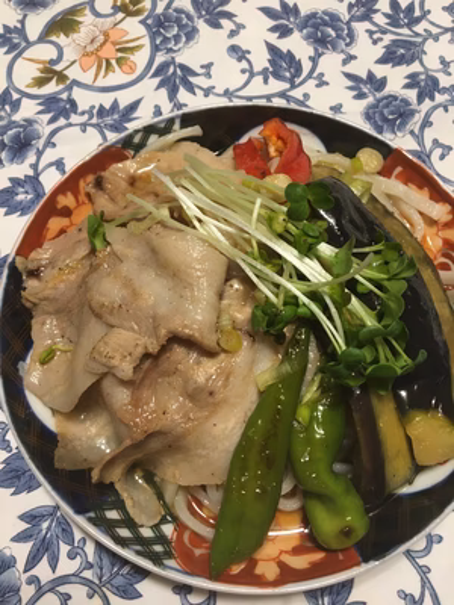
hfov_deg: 48.2
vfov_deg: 61.7
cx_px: 227
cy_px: 302
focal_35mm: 29
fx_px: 507
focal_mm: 4.15
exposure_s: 1/30
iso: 80
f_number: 2.2
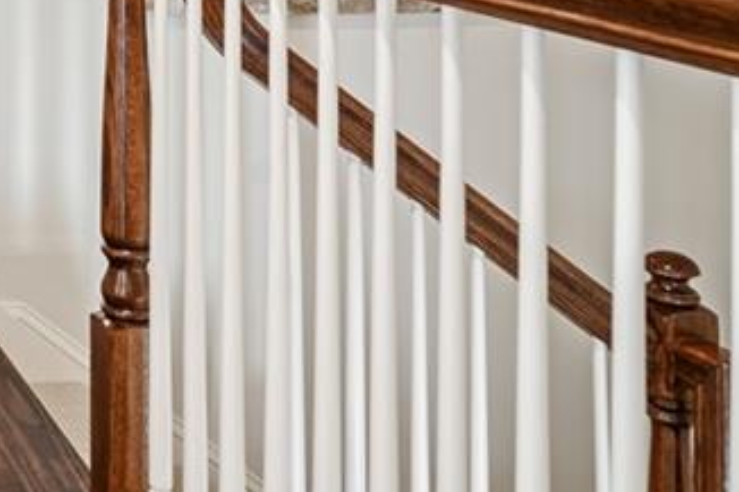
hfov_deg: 23.1
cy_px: -204
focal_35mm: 71
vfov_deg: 17.7
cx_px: -372
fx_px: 1448
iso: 400
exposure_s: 1
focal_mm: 22.5
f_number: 8
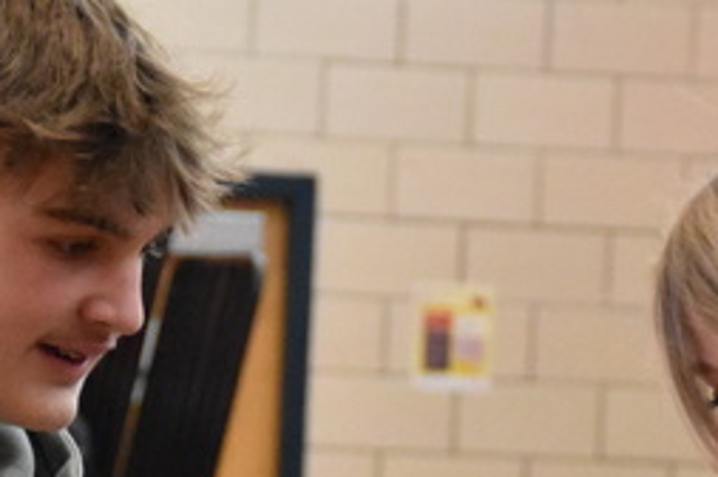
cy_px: 603
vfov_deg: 3.6
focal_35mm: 377
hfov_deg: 5.5
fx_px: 7509
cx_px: 360
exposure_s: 1/500
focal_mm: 62
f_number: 5
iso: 6400
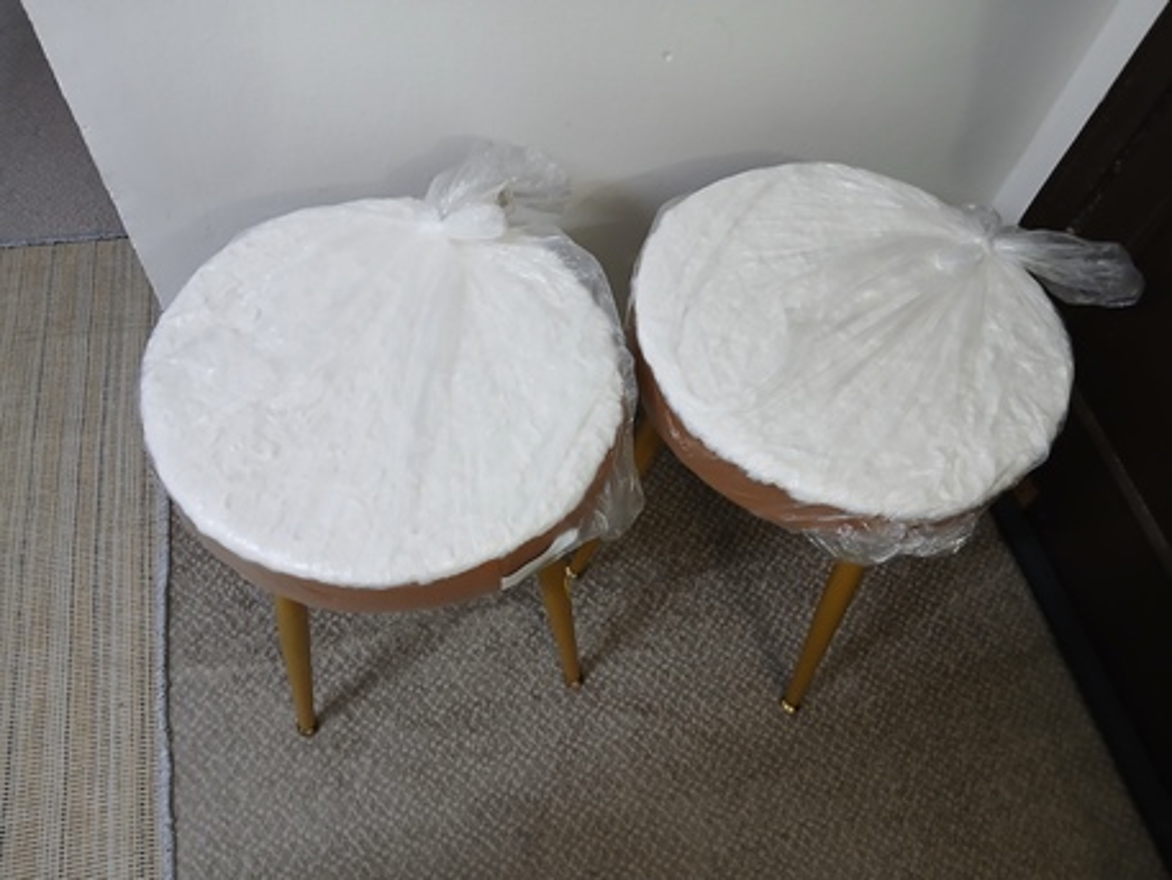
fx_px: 881
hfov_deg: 67.3
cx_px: 586
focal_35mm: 26
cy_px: 440
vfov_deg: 53.1
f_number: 1.8
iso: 250
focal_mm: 3.98
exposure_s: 1/40
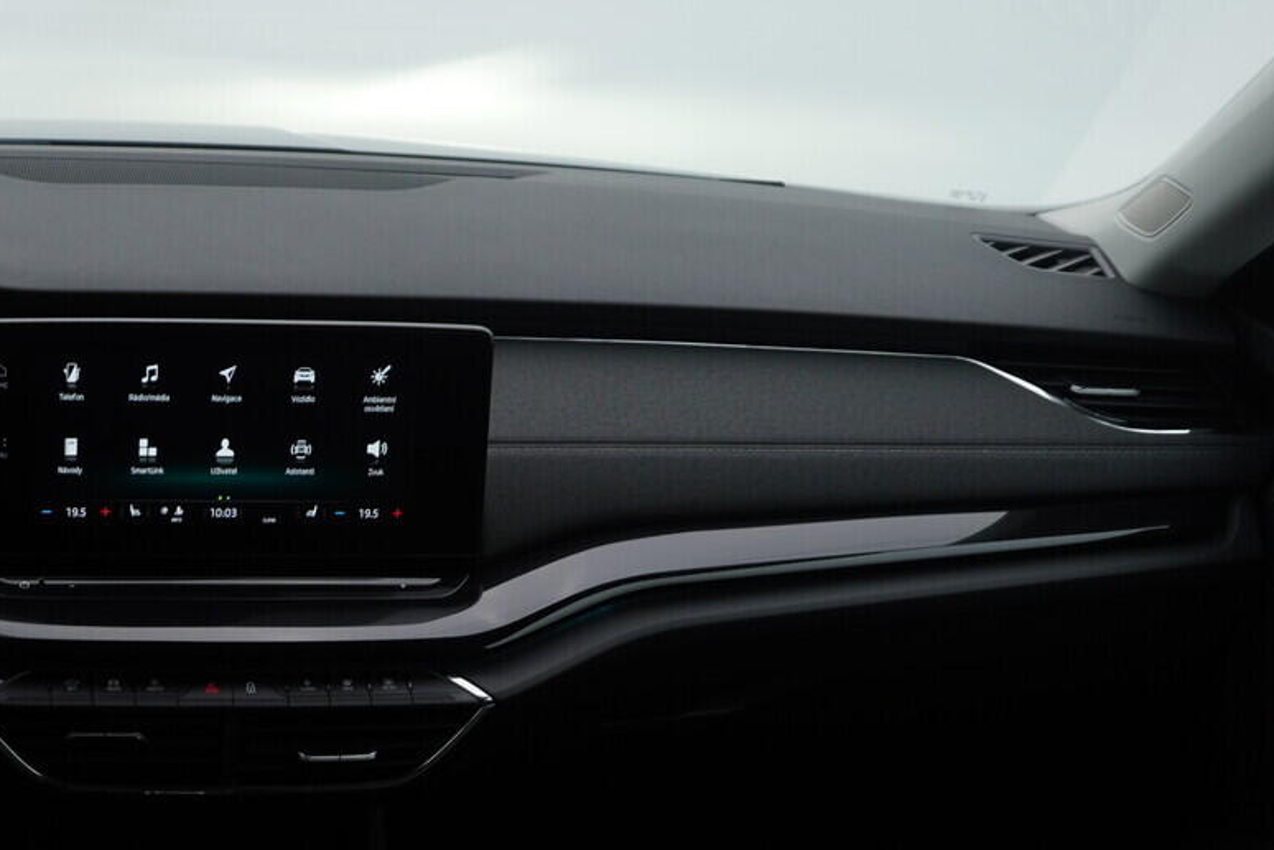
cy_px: 736
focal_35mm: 67
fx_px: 2371
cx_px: 114
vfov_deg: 20.0
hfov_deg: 28.8
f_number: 4
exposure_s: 1/60
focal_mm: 24
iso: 125
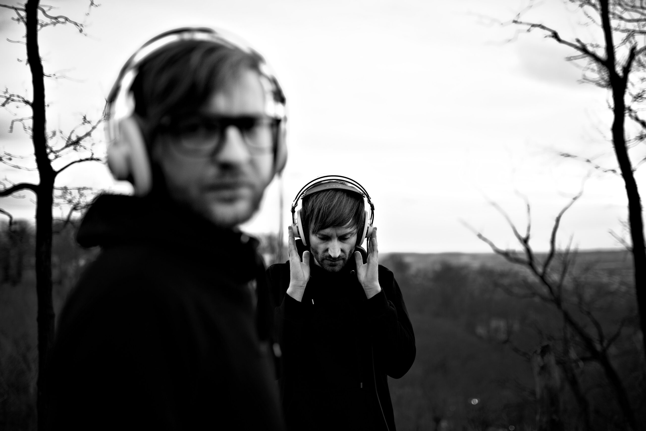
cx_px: 323
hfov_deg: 54.4
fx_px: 628
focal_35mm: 35
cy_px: 216
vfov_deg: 37.9
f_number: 1.8
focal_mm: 35
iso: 1000
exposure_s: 1/160
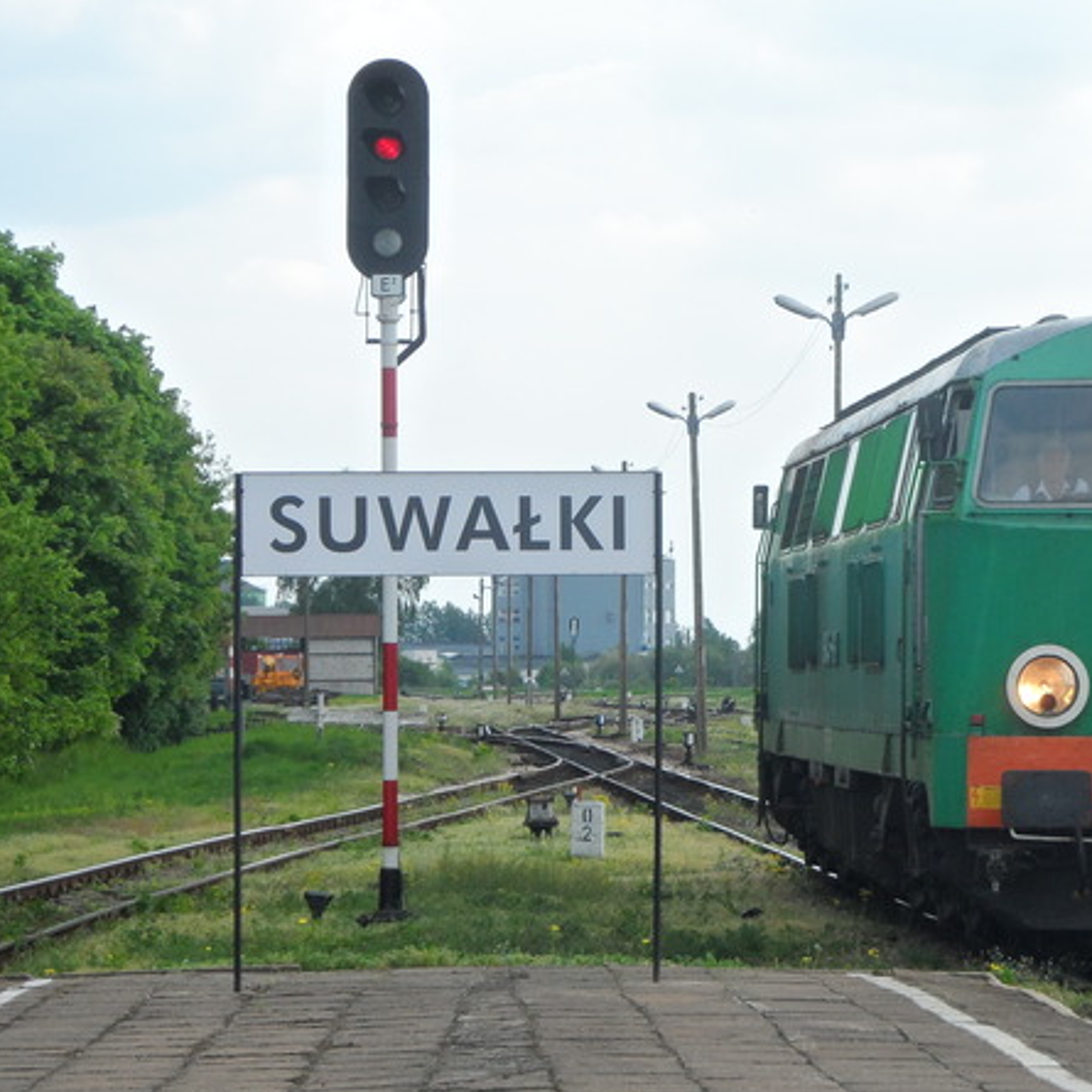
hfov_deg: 10.3
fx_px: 6067
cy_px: 579
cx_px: 869
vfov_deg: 10.3
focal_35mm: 170
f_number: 5.2
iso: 80
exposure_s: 1/350
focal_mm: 19.8
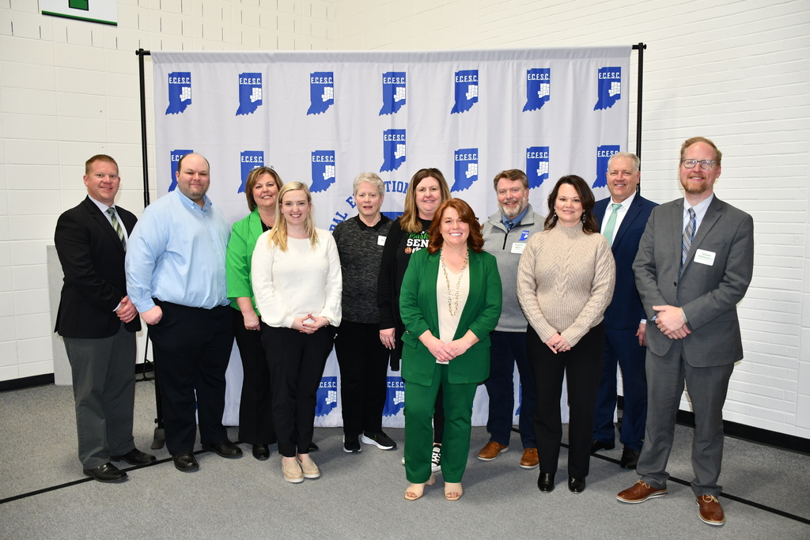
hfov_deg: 67.4
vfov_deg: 47.9
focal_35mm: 27
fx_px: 608
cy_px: 270
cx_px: 405
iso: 1100
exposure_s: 1/60
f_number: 3.5
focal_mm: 18
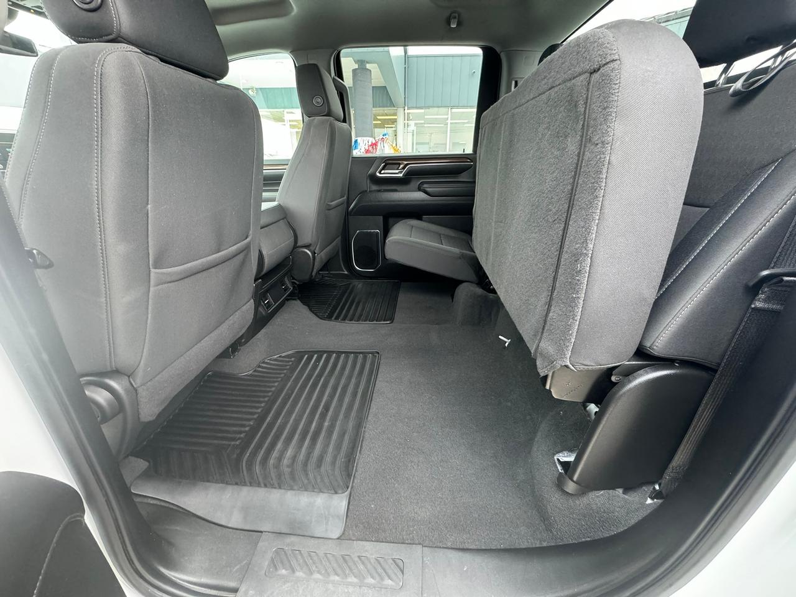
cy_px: 298
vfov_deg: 85.7
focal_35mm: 14
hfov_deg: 102.1
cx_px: 398
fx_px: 322
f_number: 2.2
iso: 640
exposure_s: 1/60
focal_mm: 2.22
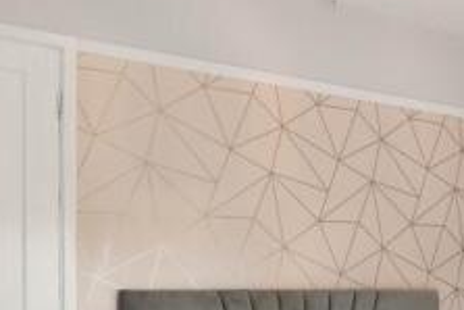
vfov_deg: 27.5
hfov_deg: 40.4
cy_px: 288
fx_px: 606
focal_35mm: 47
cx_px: 363
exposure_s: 1/1.67
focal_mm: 16
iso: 320
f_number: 8
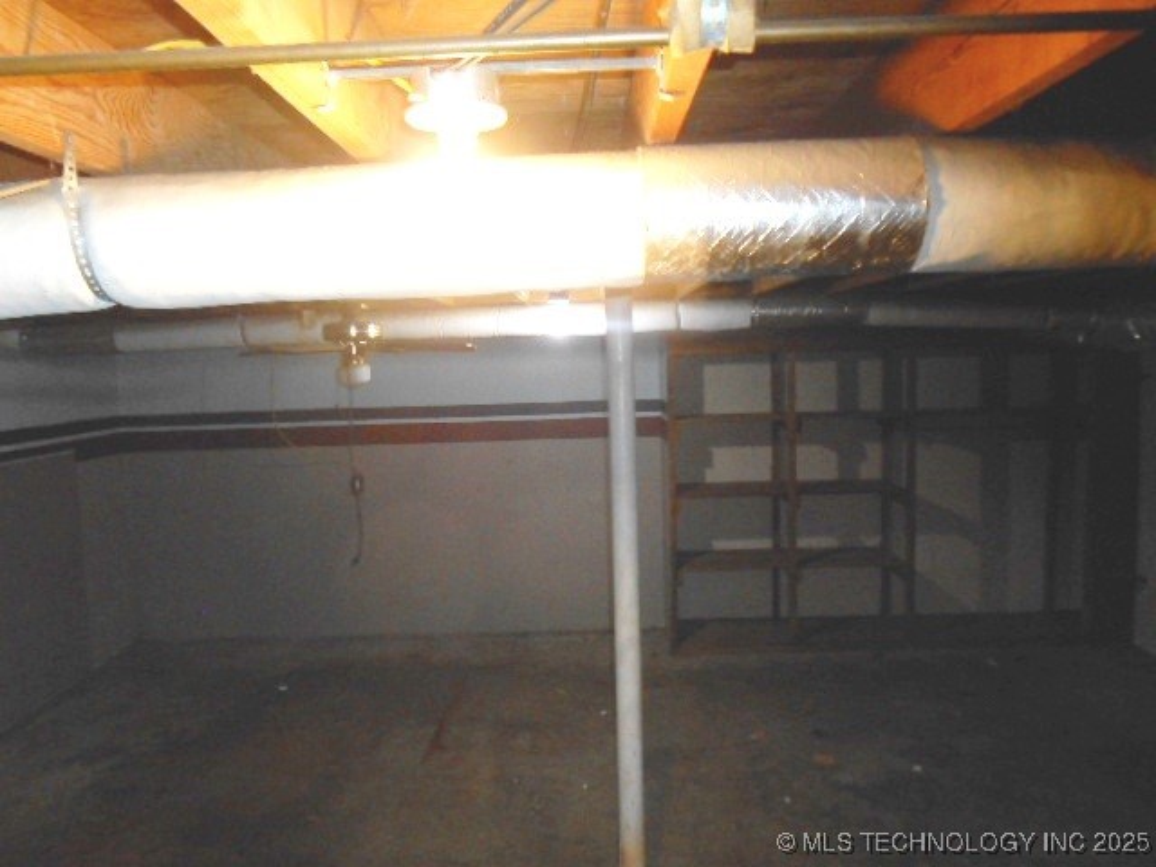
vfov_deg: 53.1
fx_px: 868
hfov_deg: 67.3
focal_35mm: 26
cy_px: 434
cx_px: 578
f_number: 3.4
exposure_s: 1/25
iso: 200
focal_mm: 4.7
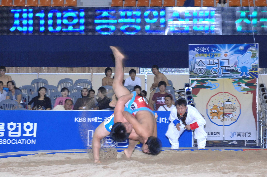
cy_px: 88
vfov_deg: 9.9
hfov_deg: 14.9
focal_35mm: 138
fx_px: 1022
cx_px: 134
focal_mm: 92
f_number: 6.7
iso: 800
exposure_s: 1/60
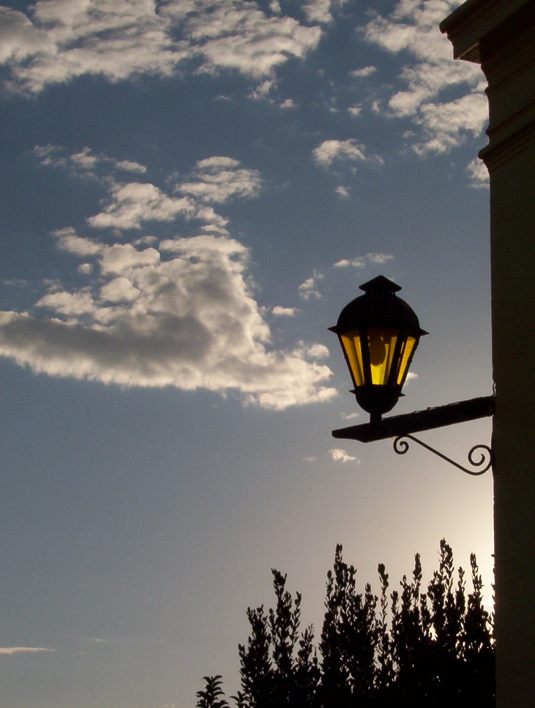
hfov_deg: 13.8
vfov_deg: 18.2
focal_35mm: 108
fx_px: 2216
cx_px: 268
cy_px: 354
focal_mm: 16.61
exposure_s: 1/1656
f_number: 8.9
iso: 100
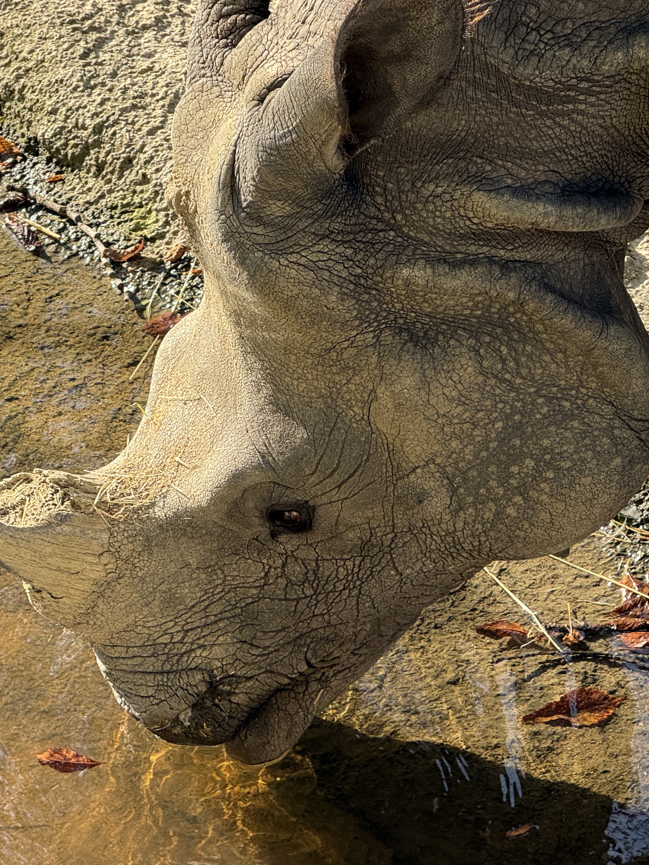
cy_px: 430
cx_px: 349
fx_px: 4399
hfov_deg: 8.4
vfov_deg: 11.2
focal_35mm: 176
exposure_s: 1/245
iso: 64
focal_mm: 15.66
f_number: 2.8
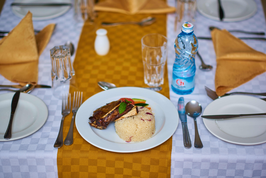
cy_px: 89
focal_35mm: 85
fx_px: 628
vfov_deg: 16.1
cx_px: 133
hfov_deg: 23.9
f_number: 2
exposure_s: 1/125
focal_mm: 85
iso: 250
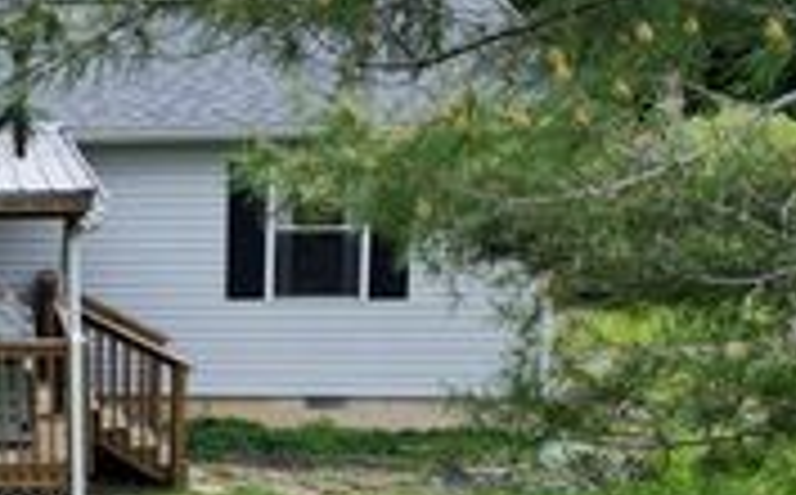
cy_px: 250
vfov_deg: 18.0
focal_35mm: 72
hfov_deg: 25.1
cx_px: -211
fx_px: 1559
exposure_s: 1/1600
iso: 130
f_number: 1.7
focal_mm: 6.72
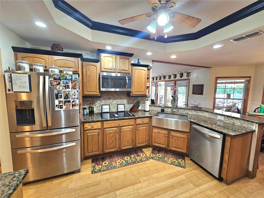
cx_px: 132
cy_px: 99
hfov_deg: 106.2
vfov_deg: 89.9
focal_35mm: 13
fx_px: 99
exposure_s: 1/60.2
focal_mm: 2.2
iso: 250
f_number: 2.2
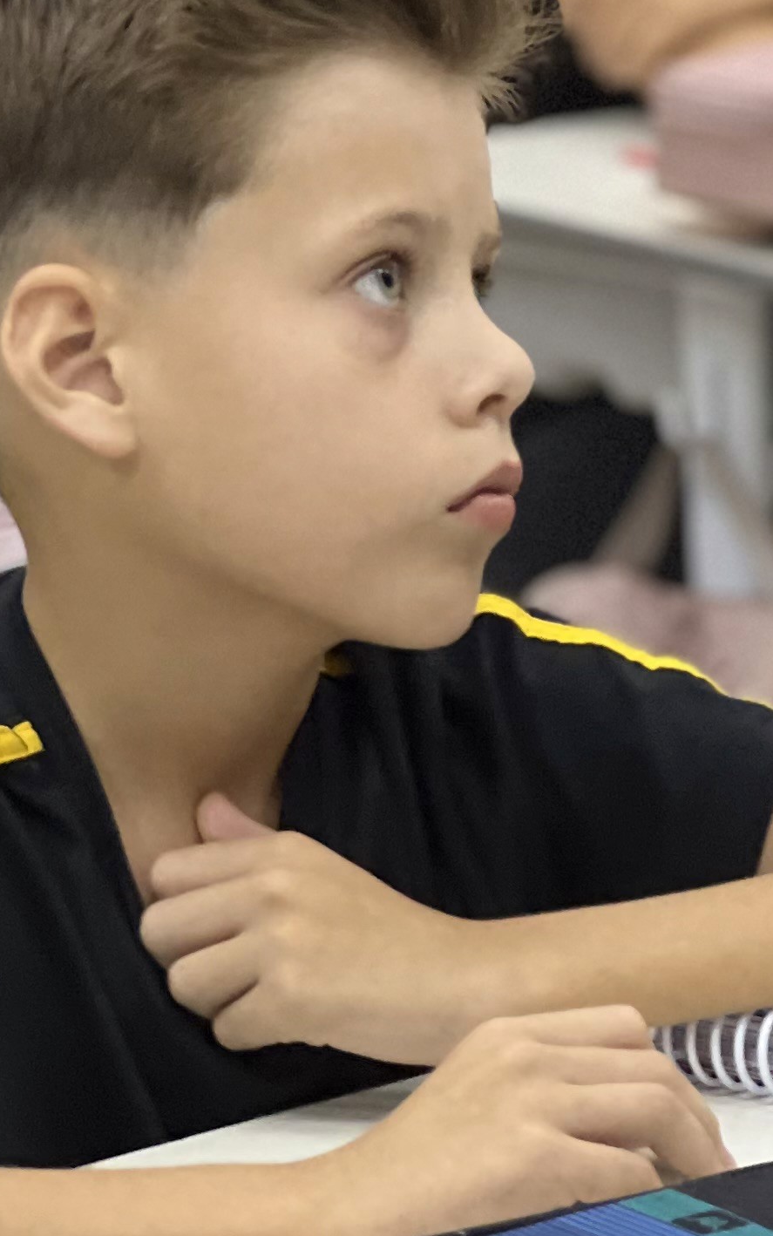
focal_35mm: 232
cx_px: 823
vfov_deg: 9.0
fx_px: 7815
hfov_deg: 5.6
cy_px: 387
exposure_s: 1/40
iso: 400
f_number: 2.8
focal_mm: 9
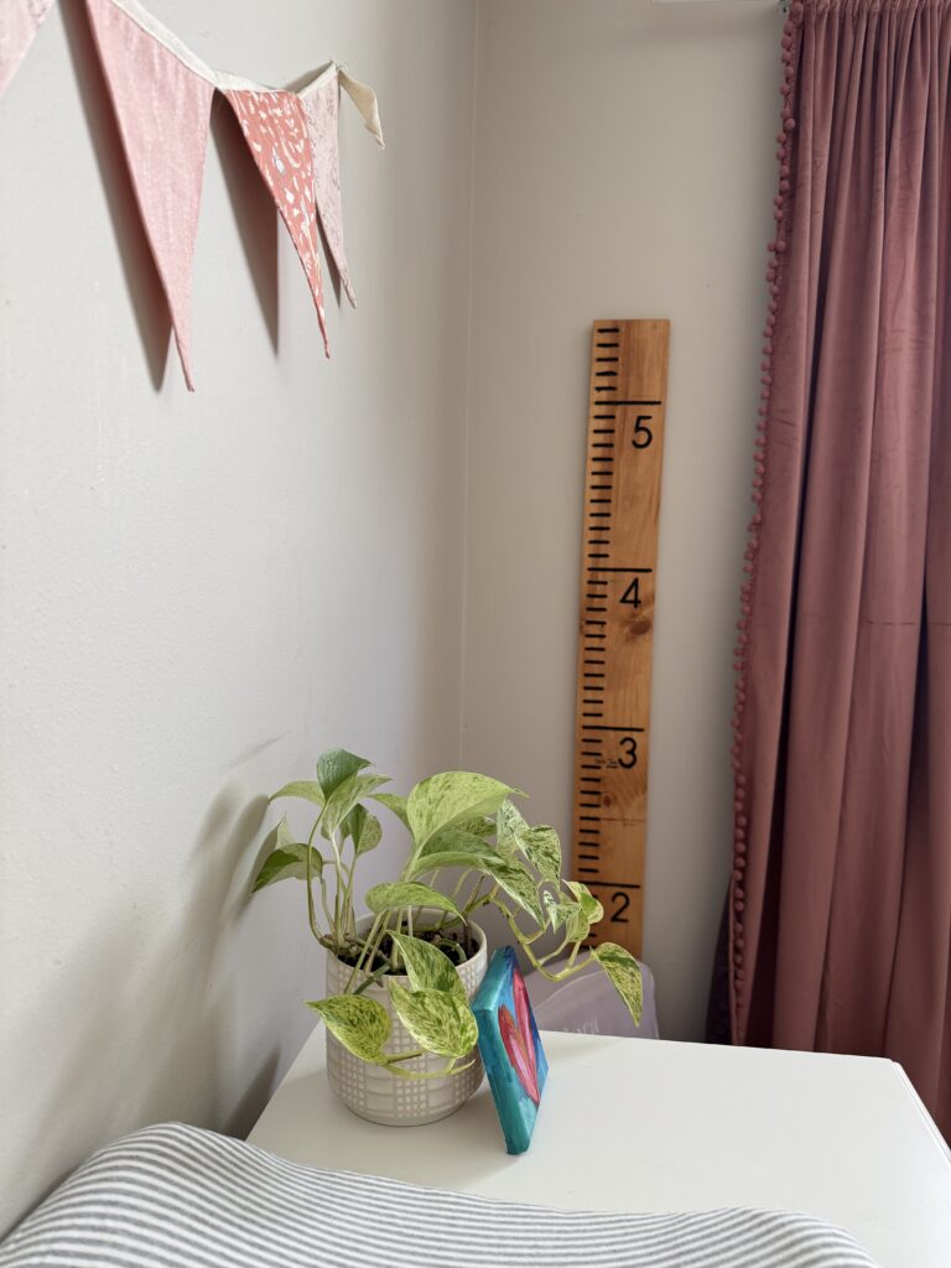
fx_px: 879
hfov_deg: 56.8
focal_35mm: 24
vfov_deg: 71.6
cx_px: 476
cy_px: 634
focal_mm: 6.76
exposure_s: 1/121
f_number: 1.78
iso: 160
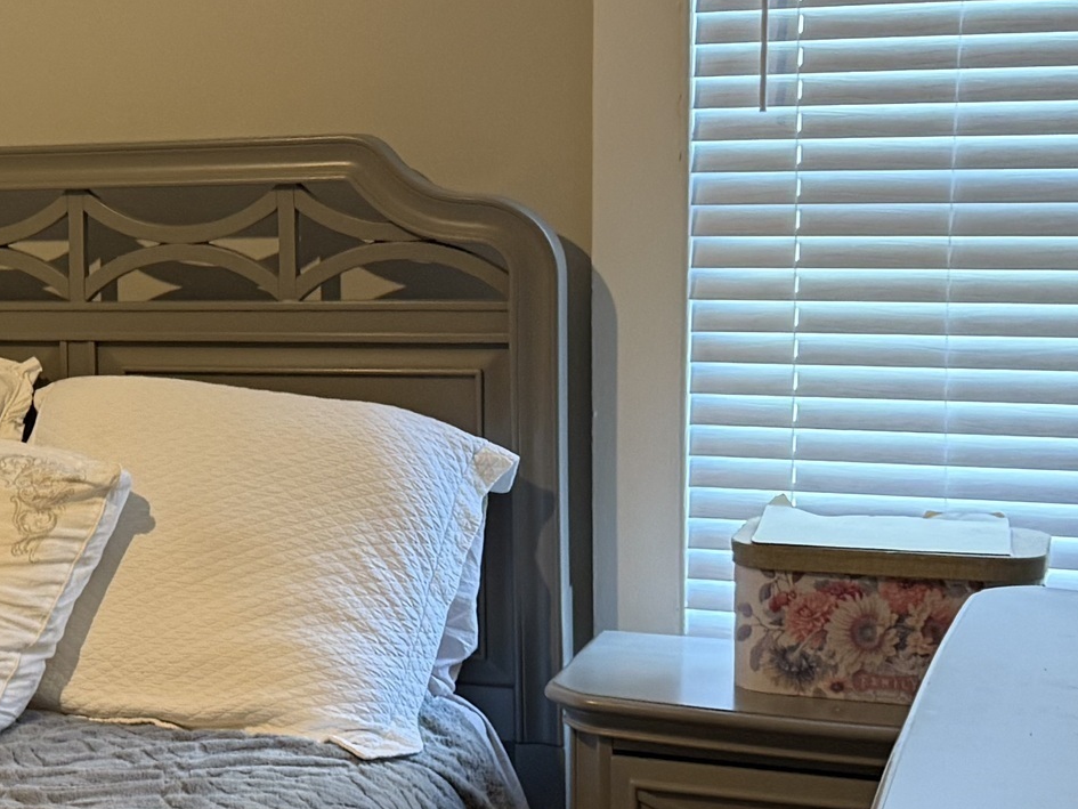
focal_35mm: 78
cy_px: 419
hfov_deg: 23.0
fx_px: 2429
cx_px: -201
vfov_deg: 18.9
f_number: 1.78
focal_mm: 6.76
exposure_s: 1/60
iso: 320
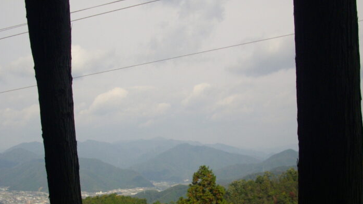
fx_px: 568
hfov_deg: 35.4
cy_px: 157
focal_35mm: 59
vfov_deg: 20.2
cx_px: 155
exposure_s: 1/640
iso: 100
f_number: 5.6
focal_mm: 6.2
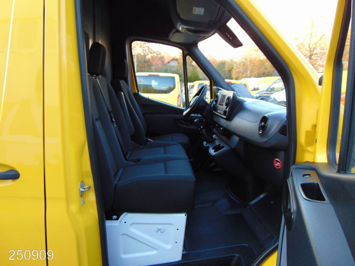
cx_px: 178
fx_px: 256
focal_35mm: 25
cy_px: 133
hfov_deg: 69.4
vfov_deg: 54.9
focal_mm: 4.5
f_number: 3
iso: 100
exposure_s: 1/30
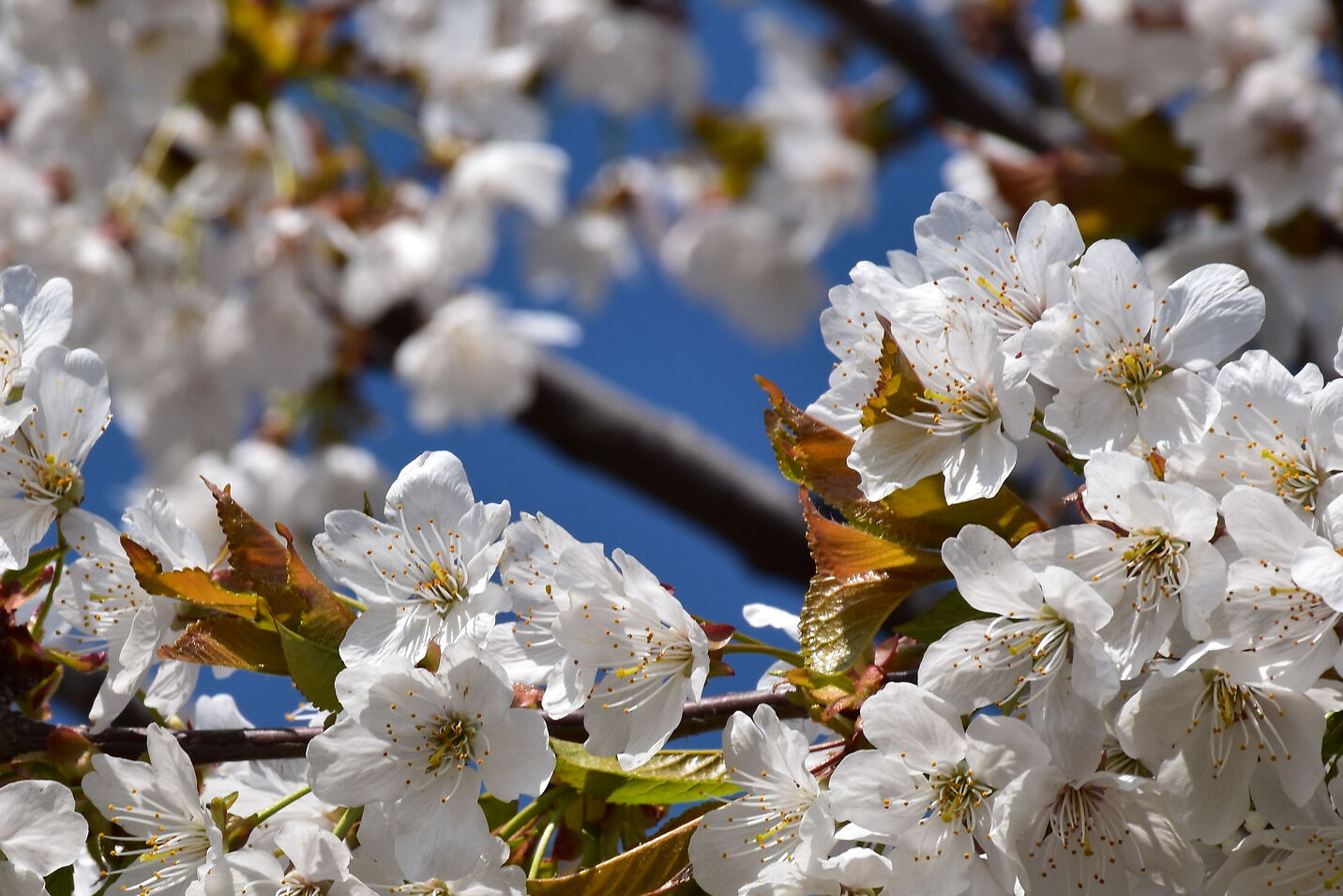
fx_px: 13132
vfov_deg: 3.9
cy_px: 596
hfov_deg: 5.9
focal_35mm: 352
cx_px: 383
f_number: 11
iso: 250
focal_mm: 140
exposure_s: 1/500
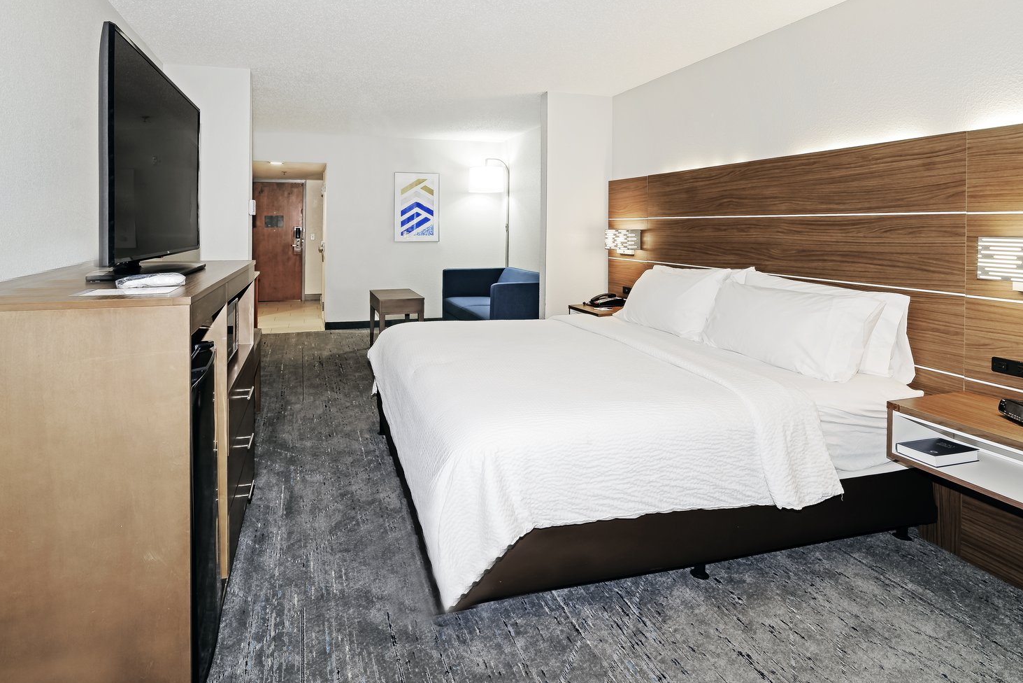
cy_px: 229
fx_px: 597
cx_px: 459
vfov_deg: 58.2
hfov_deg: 80.9
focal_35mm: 21
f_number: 8
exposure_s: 1/2.5
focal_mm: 15
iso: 200
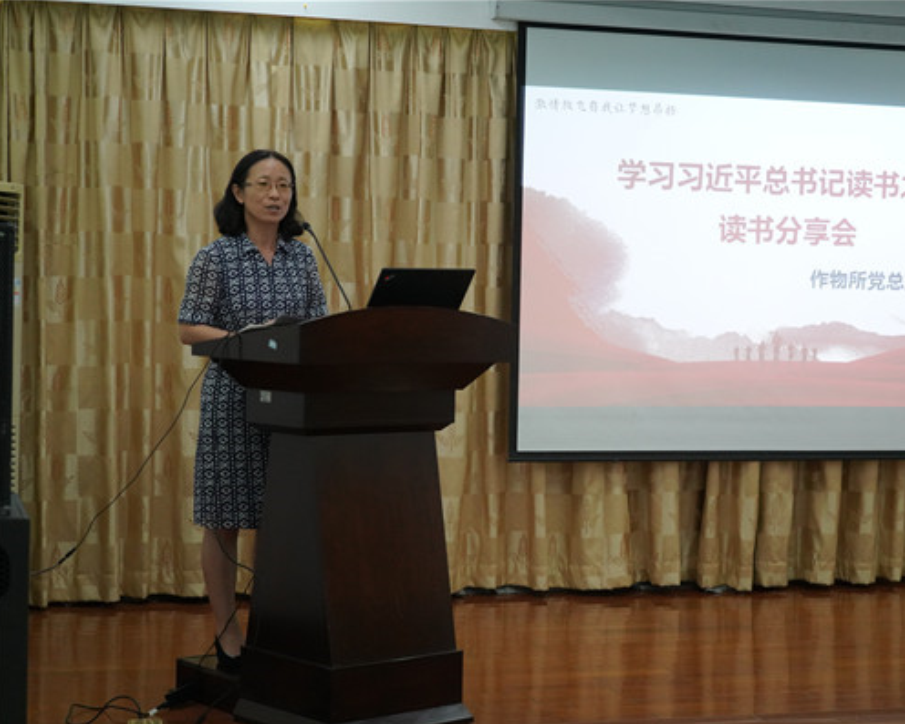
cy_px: 363
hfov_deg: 28.2
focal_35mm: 67
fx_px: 1795
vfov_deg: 22.8
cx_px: 542
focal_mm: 59
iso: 5000
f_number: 5
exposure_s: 1/160
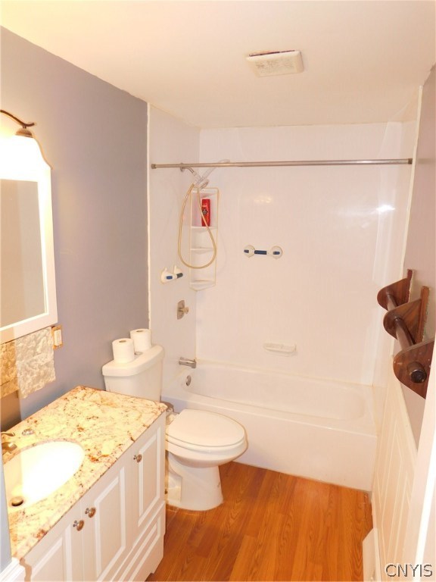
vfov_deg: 71.6
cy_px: 291
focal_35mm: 24
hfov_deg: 56.8
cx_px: 218
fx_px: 403
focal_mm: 4.1
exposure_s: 1/30
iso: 200
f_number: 3
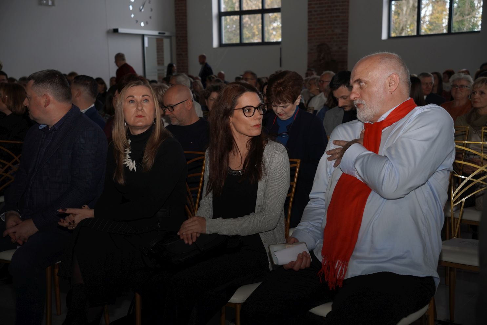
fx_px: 690
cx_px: 244
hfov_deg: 38.9
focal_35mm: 51
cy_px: 162
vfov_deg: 26.5
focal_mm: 34
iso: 250
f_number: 3.5
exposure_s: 1/200
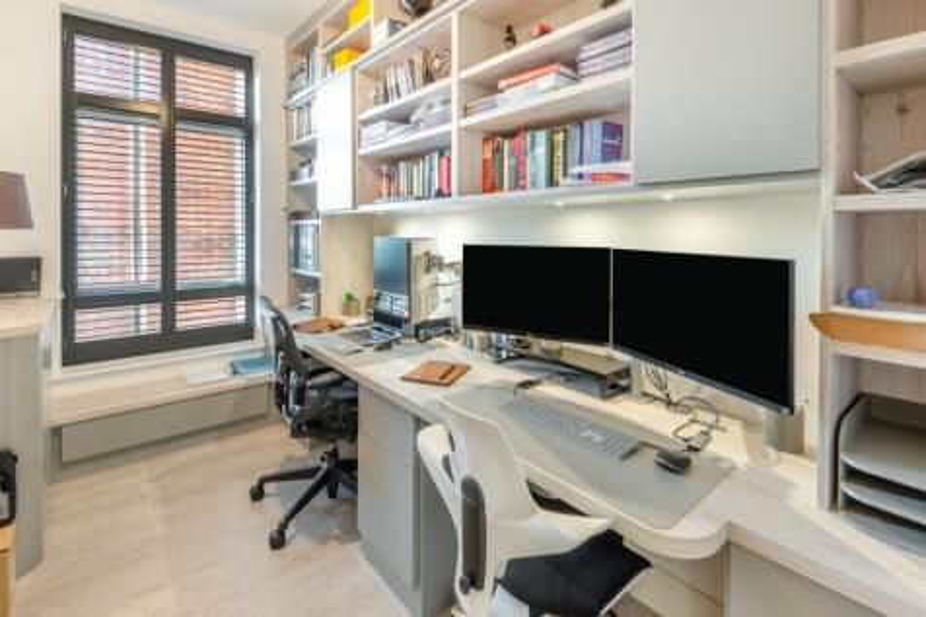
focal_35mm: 16
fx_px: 411
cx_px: 463
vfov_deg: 73.7
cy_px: 308
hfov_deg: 96.8
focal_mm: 16
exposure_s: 1/1.67
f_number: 8
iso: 100
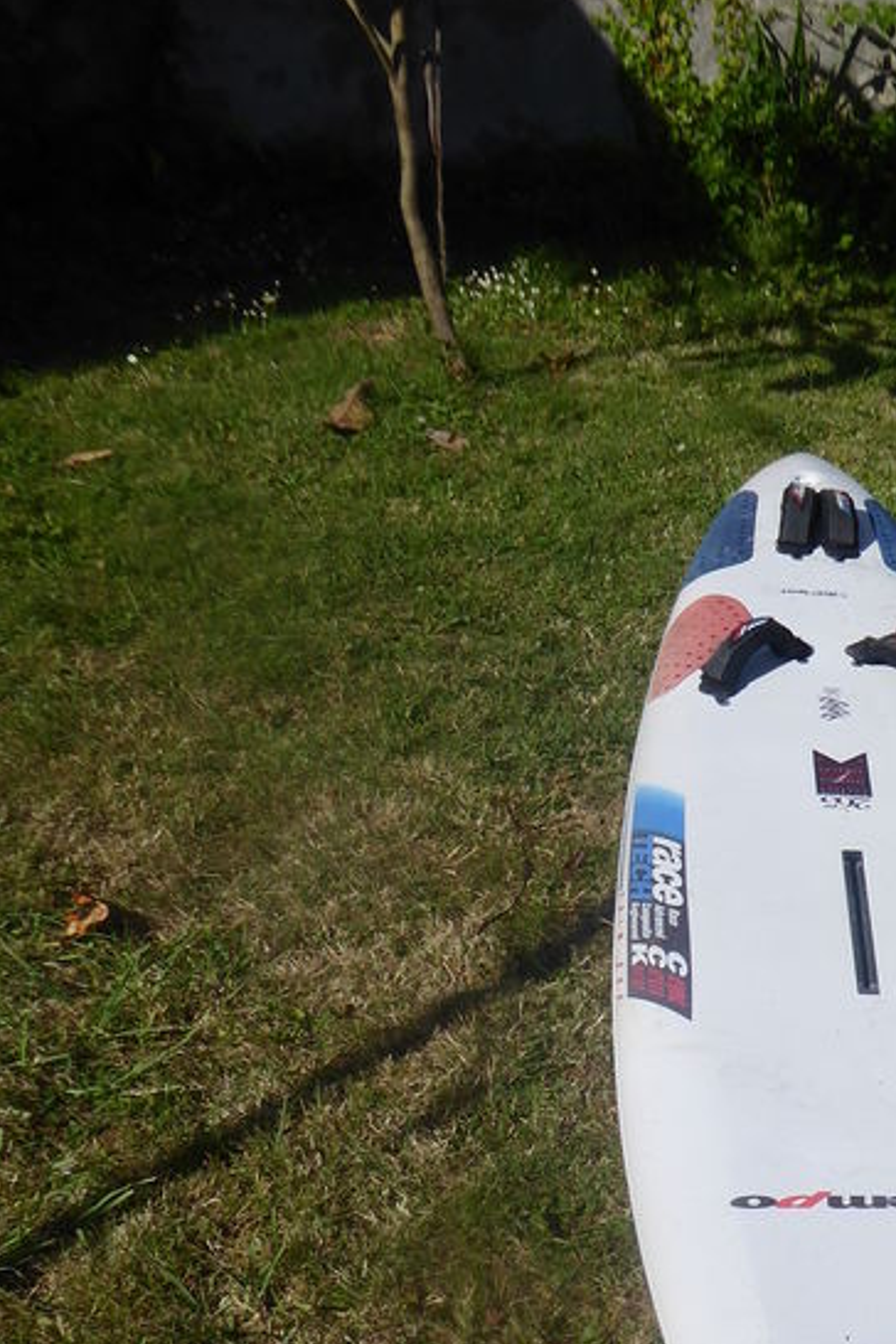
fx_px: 2277
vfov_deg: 31.9
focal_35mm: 61
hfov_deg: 21.7
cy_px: 1098
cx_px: 837
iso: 80
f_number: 3.5
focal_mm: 5.4
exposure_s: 1/1300
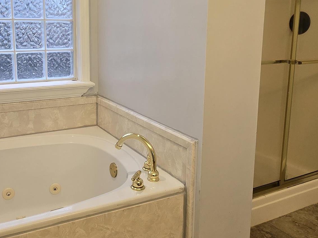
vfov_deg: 40.3
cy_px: 85
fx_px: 322
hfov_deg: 52.1
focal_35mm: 35
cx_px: 121
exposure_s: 1/60
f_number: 2.2
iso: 125
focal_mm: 2.2
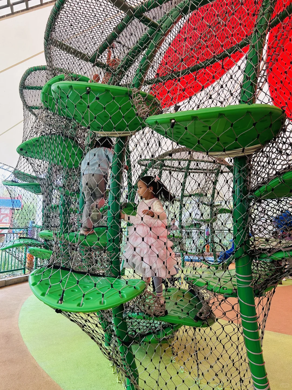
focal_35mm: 26
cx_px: 146
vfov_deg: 67.3
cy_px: 195
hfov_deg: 53.1
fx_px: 292
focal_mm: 5.7
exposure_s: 1/121
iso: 100
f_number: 1.5
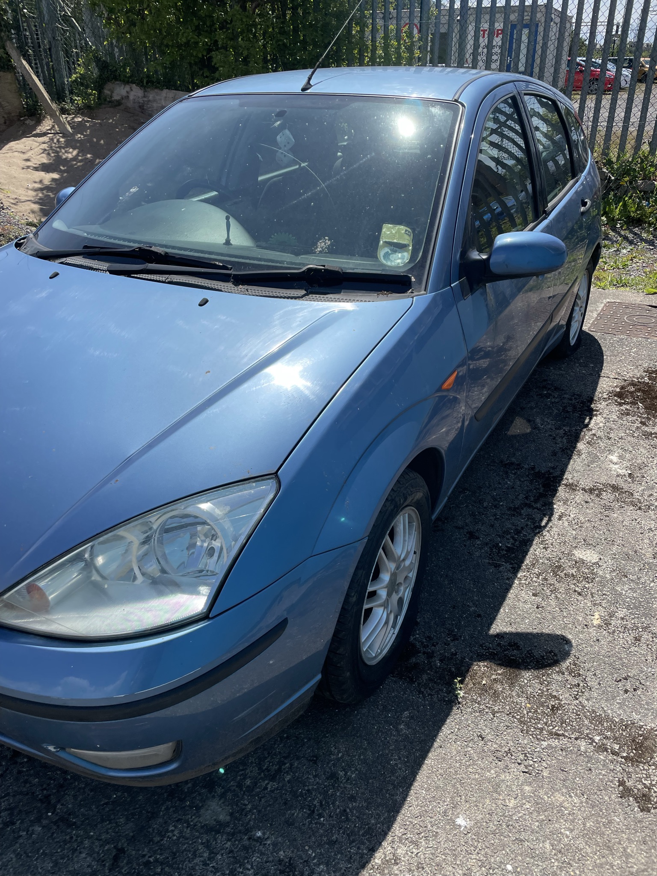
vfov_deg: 67.3
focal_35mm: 26
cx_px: 328
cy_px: 438
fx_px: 658
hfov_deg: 53.1
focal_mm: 4.2
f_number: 1.6
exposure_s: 1/3861
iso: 32
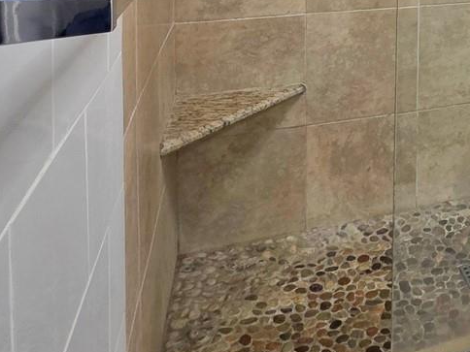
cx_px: 524
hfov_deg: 36.6
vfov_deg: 28.6
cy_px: -83
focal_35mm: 43
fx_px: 584
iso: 320
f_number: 1.9
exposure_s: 1/60.2
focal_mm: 2.2
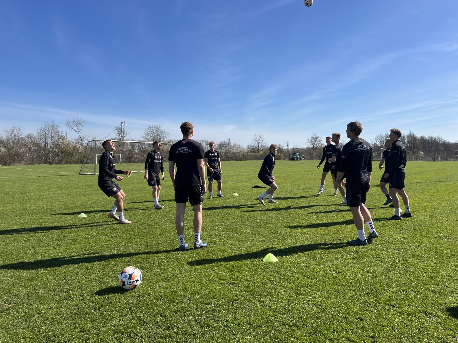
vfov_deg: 51.3
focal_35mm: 27
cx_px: 234
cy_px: 165
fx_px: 357
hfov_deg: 65.3
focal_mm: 5.7
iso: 50
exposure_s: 1/4831
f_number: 1.5
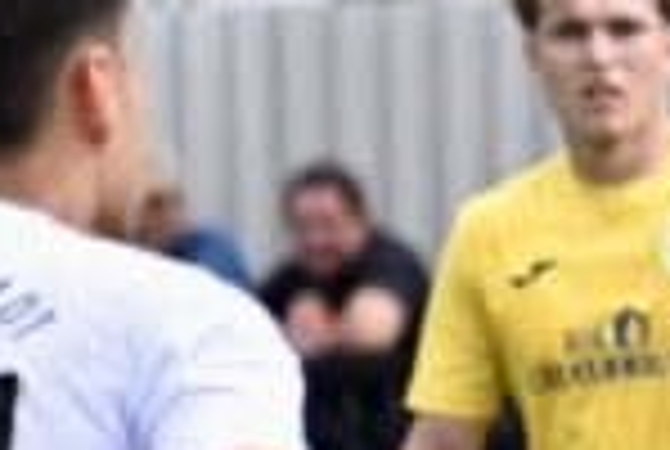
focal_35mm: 2332
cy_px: 562
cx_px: 1637
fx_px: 43488
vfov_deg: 0.6
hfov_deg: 0.9
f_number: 9
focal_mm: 340
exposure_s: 1/1600
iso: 2500
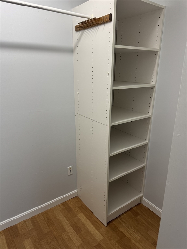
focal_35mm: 24
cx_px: 94
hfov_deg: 56.8
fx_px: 173
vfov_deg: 71.6
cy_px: 124
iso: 125
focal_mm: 6.76
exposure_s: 1/60
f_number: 1.78
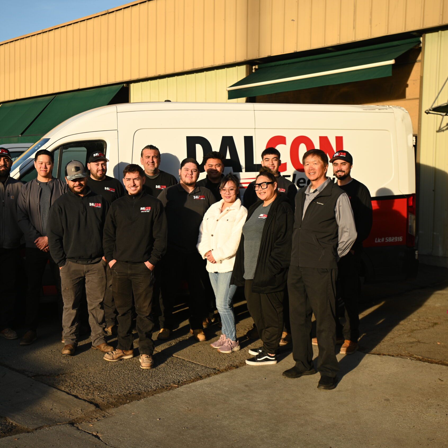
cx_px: 165
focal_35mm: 45
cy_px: 225
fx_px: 659
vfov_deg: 37.6
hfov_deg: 37.3
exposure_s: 1/640
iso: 80
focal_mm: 35
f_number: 4
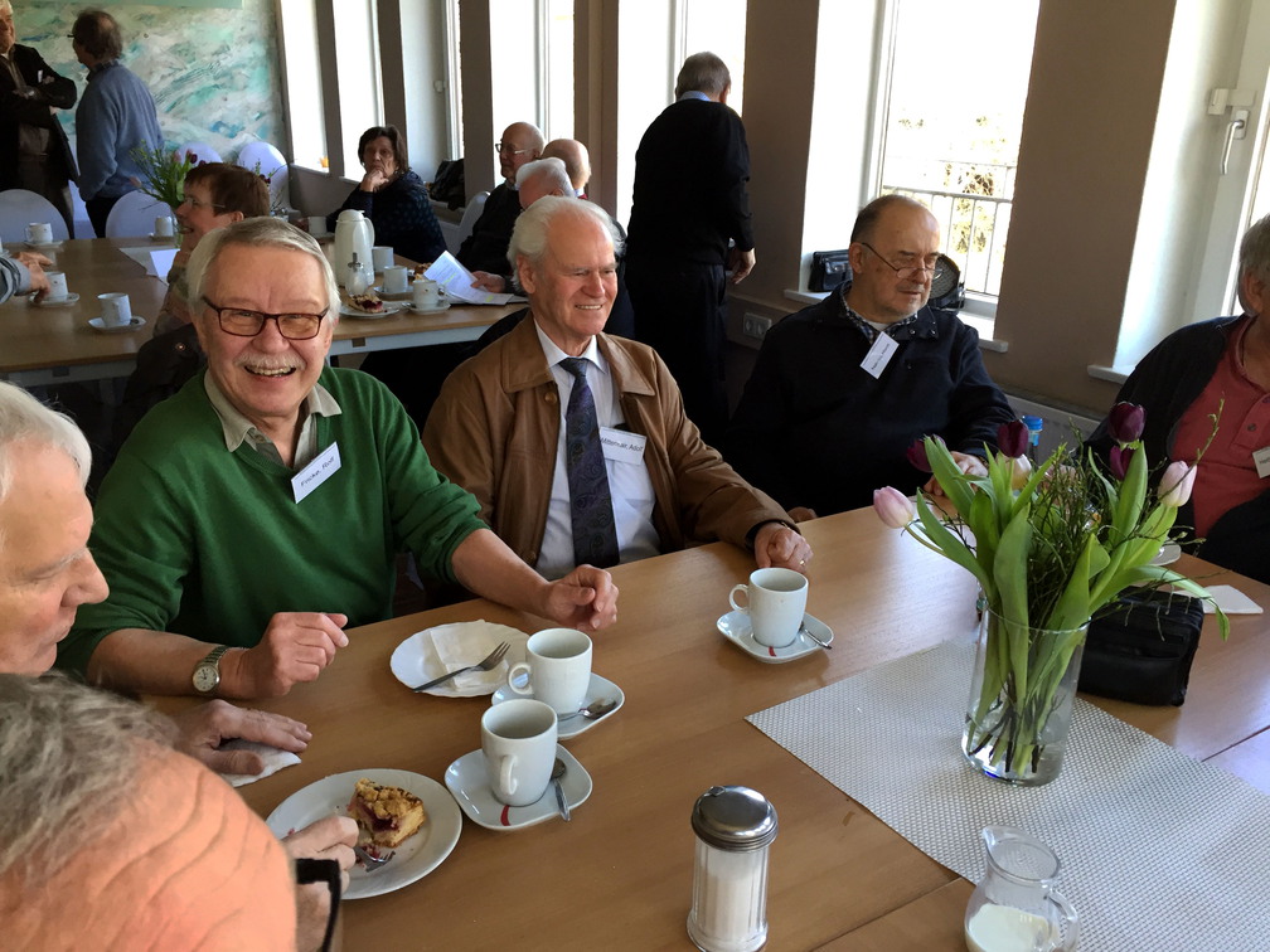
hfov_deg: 61.7
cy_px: 476
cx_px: 635
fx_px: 1064
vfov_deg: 48.2
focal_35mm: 29
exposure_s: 1/33
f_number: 2.2
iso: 100
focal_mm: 4.15
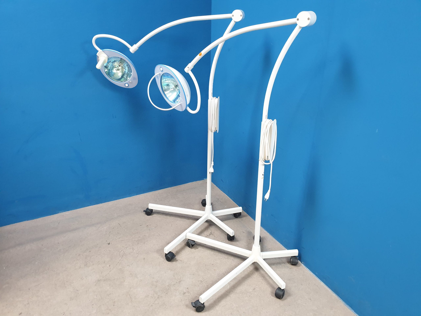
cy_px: 158
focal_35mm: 26
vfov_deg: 53.1
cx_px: 210
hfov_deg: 67.3
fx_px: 316
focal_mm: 4.3
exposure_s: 1/33
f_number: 2.4
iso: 250
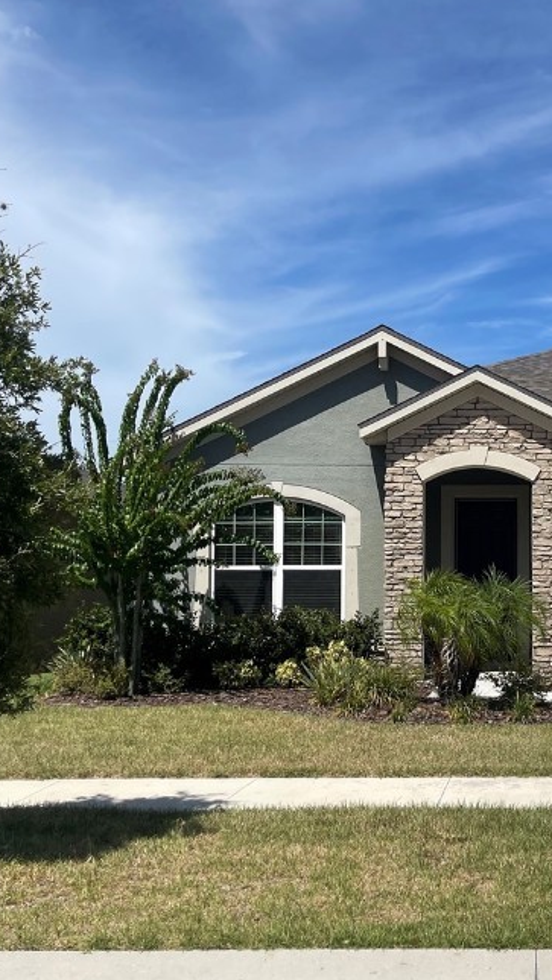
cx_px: 516
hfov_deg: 25.6
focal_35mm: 45
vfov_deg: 45.4
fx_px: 1170
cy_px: 523
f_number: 1.6
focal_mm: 5.1
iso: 32
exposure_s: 1/6993
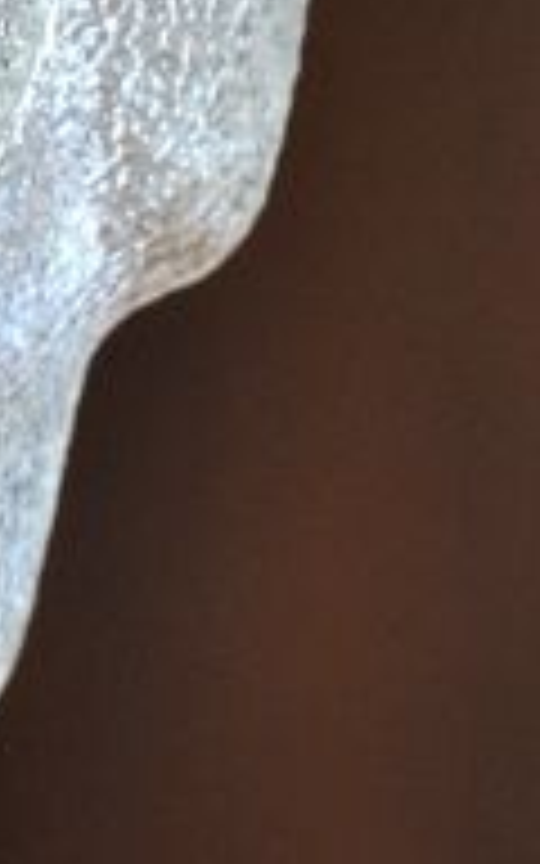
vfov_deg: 2.3
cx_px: -567
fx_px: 21236
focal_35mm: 902
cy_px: 234
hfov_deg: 1.5
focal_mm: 105
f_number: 5.6
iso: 900
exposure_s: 1/125
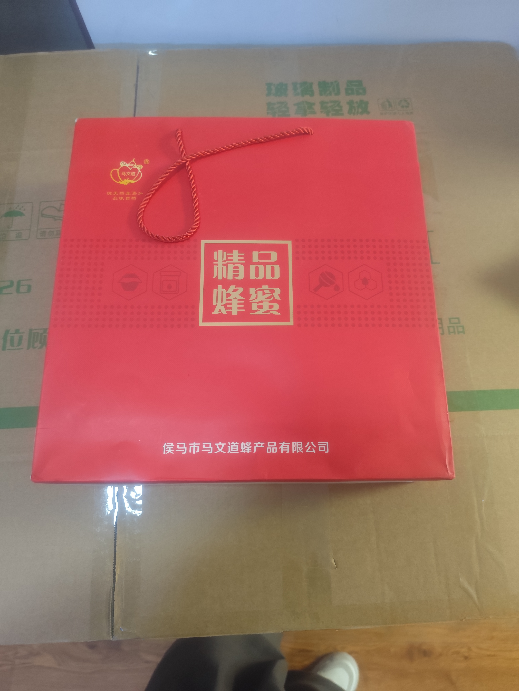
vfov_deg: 73.9
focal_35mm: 23
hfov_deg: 58.9
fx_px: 460
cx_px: 260
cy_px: 346
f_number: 1.65
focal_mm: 6.14
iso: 1600
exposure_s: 1/25
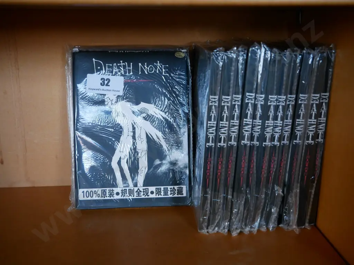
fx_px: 368
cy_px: 132
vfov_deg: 39.7
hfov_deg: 51.4
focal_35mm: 36
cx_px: 177
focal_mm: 18
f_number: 3.9
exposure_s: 1/60
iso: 640
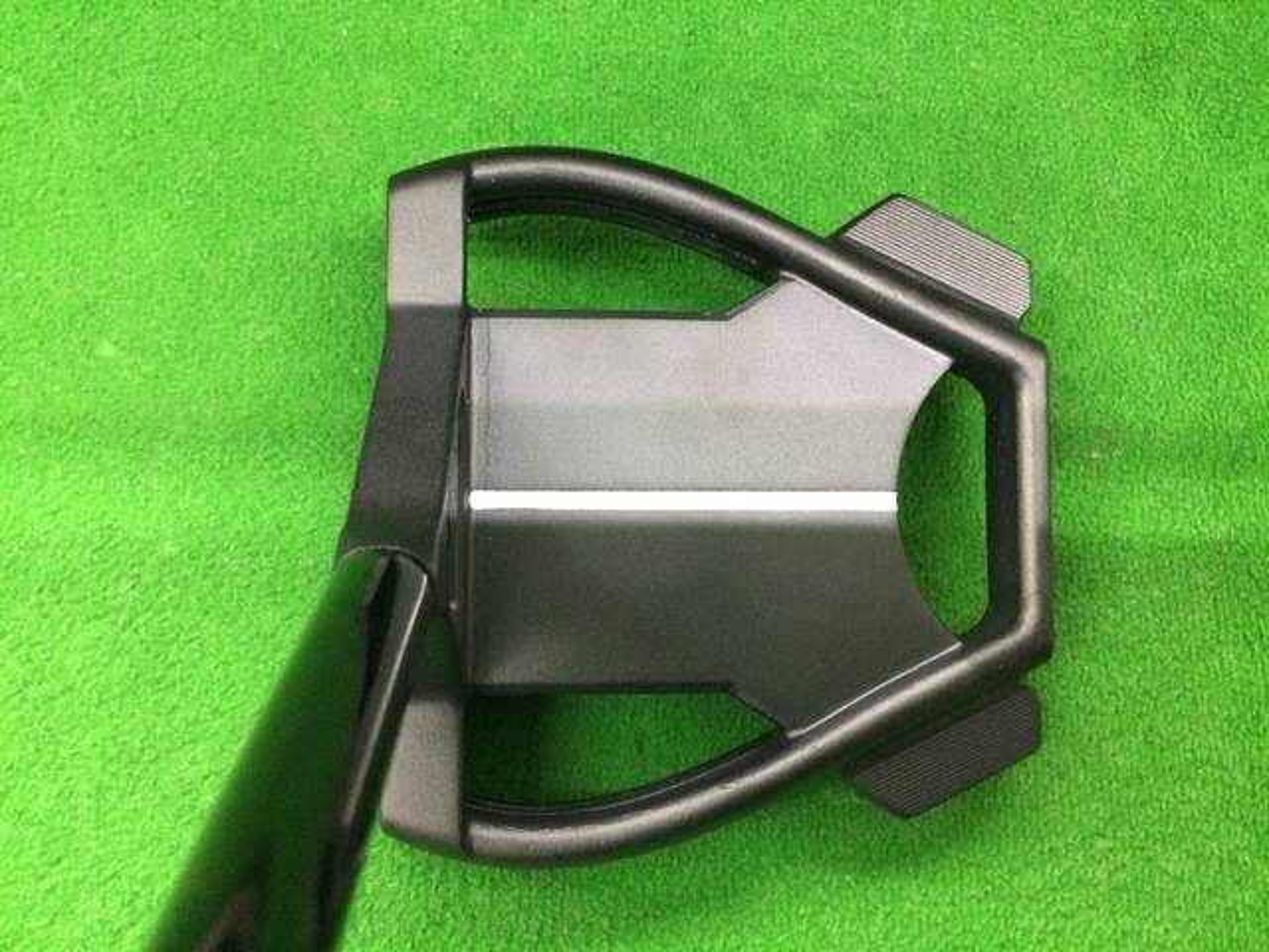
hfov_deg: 58.4
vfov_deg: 45.4
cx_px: 634
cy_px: 476
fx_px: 1136
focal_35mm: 31
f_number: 2.4
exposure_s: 1/24
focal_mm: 3.3
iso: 200
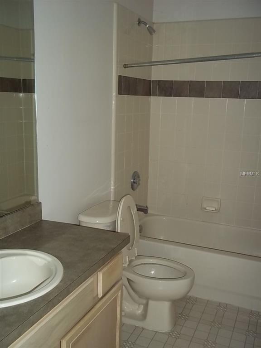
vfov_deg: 51.4
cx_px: 130
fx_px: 362
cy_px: 174
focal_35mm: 36
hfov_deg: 39.7
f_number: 3.1
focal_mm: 6.5
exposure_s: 1/30
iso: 80
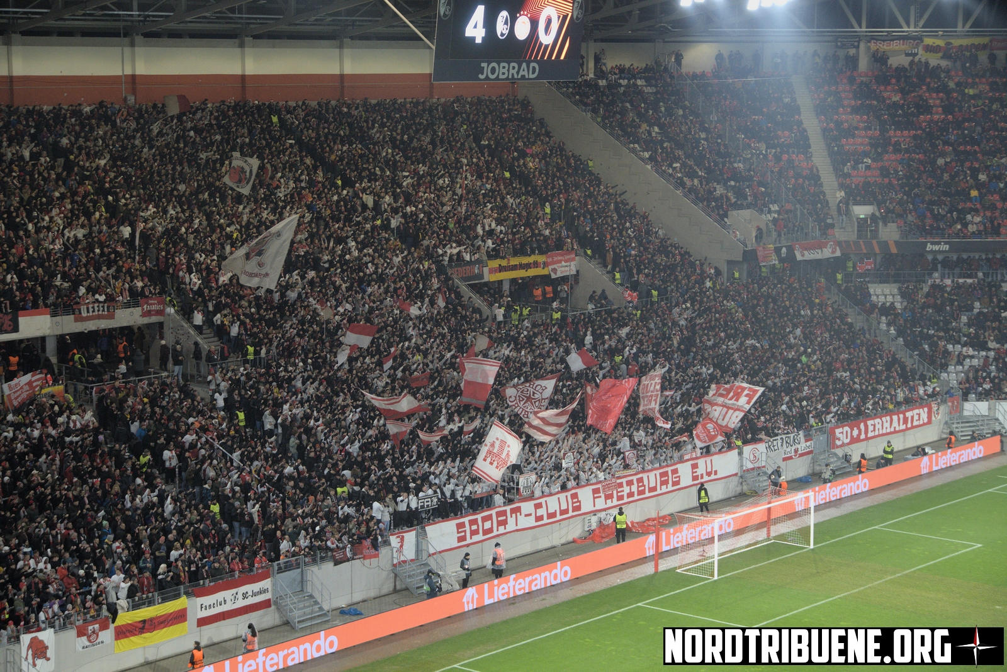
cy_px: 336
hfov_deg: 27.5
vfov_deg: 18.6
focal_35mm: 74
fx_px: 2057
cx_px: 504
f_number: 5
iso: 2500
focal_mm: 49
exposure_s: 1/160
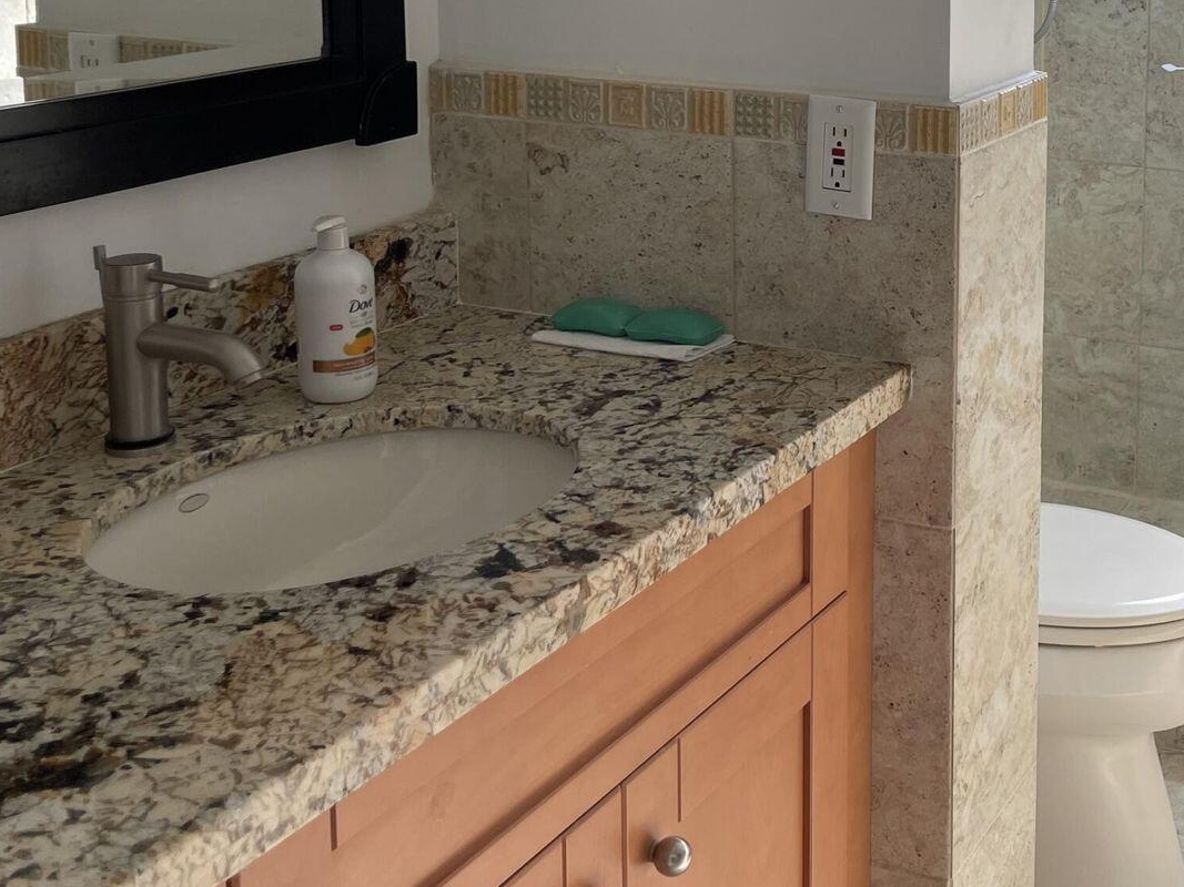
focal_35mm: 52
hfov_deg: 35.0
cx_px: 1035
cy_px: 104
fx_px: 1778
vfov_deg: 27.1
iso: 64
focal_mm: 5.1
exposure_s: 1/121
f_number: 1.6
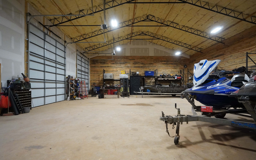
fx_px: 112
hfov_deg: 97.8
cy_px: 86
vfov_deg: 71.2
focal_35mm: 16
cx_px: 126
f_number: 4
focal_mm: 10
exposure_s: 1/160
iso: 2500
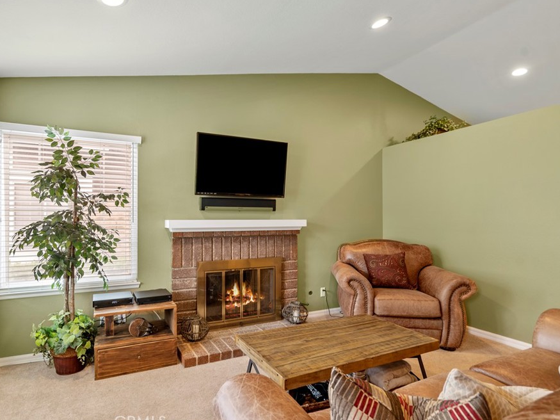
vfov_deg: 71.6
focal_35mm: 18
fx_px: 291
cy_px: 212
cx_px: 236
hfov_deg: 87.1
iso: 250
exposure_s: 1/5
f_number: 6.3
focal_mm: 16
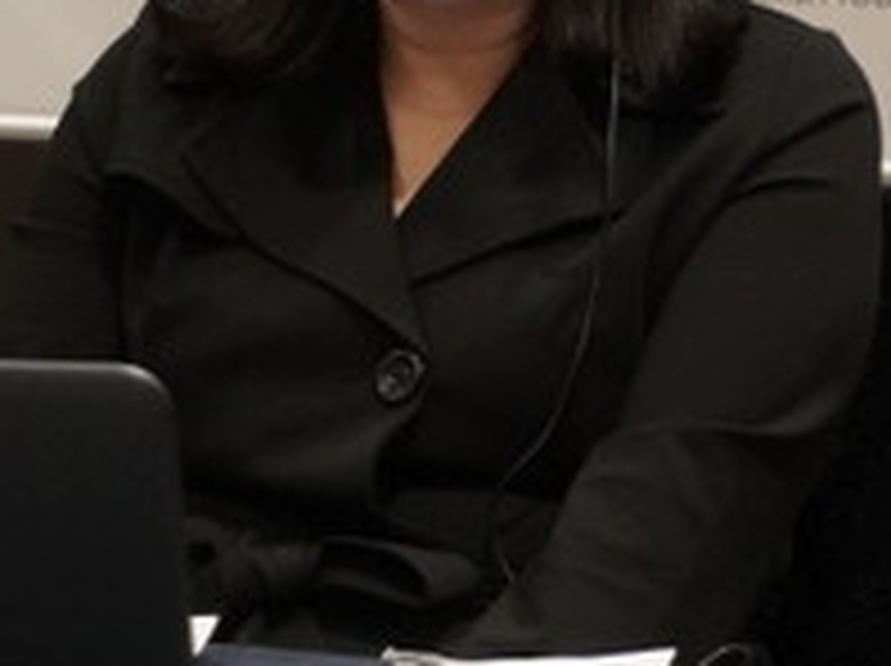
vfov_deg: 6.9
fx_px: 5513
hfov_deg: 9.2
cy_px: -94
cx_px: 594
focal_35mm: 214
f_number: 5.6
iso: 3200
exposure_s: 1/160
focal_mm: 49
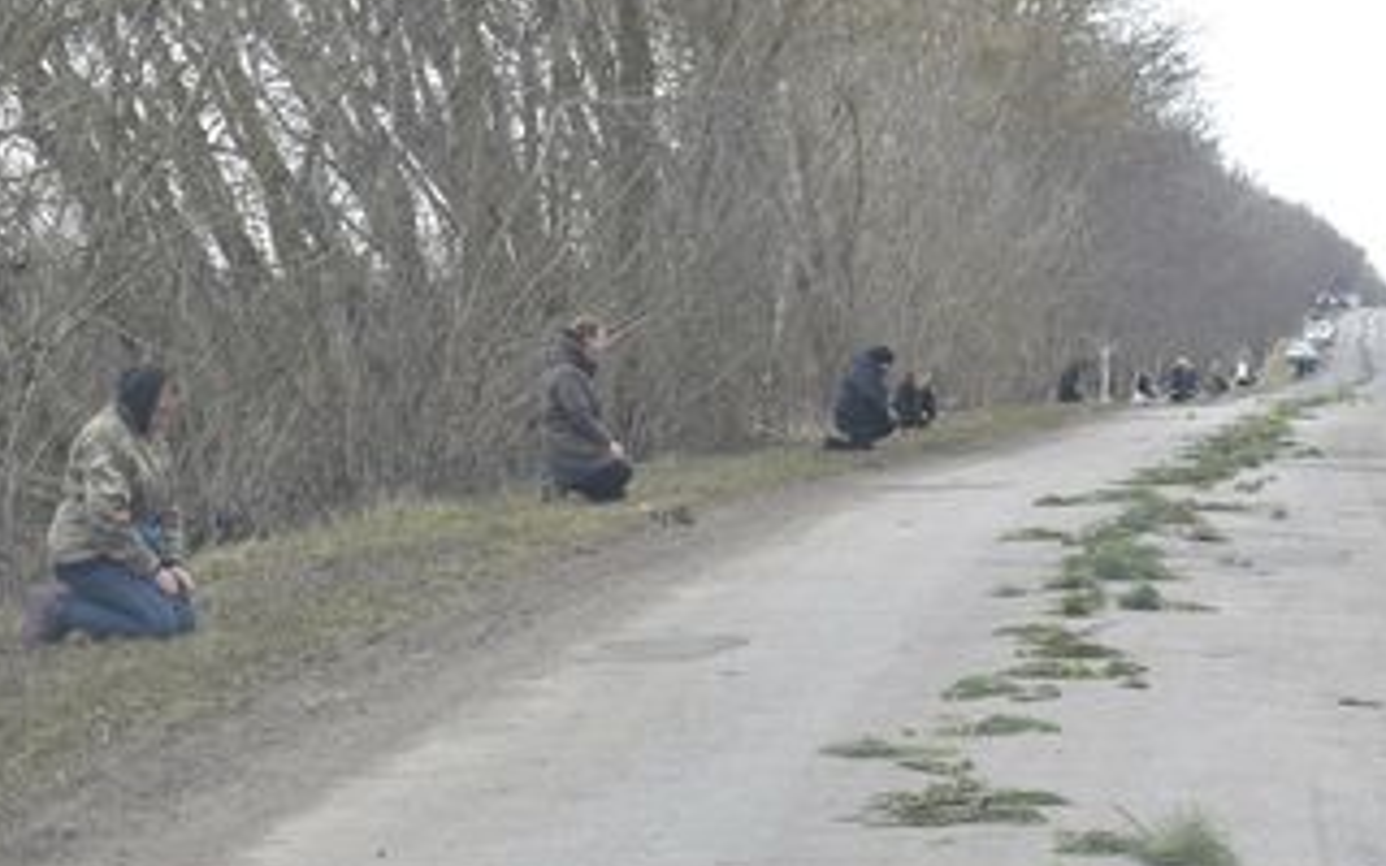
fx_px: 7449
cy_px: 556
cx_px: 884
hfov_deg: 10.6
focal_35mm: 197
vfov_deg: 6.7
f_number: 8
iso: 280
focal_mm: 55
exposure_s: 1/250
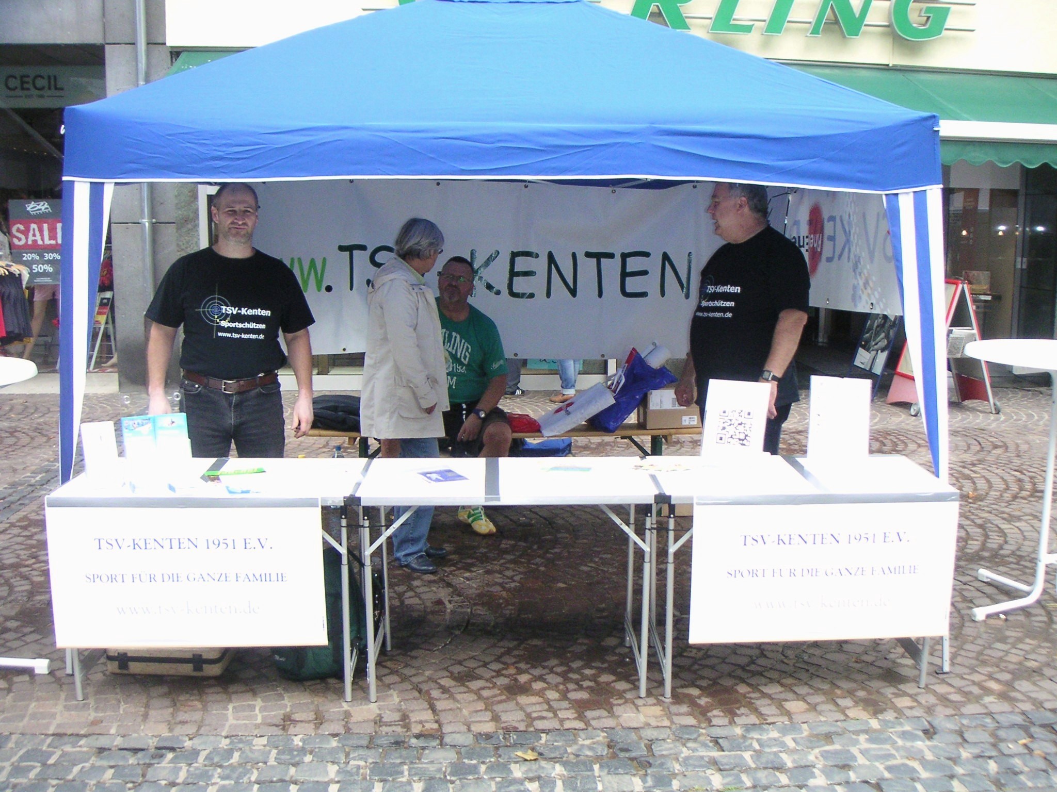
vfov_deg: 37.7
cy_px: 396
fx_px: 1160
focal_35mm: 38
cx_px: 528
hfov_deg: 49.0
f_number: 2.8
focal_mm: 6
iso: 160
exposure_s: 1/45
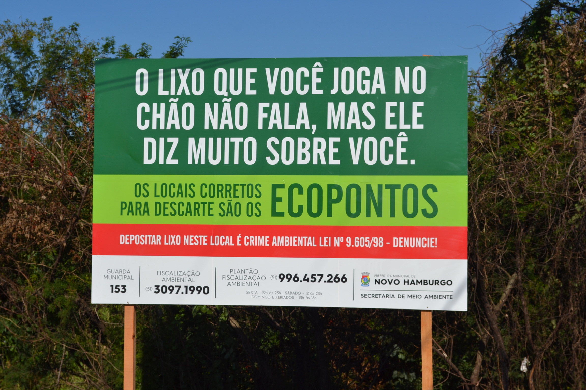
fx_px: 1221
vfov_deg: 18.2
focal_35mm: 75
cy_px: 195
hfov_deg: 27.0
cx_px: 293
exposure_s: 1/400
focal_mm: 50
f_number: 10
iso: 100
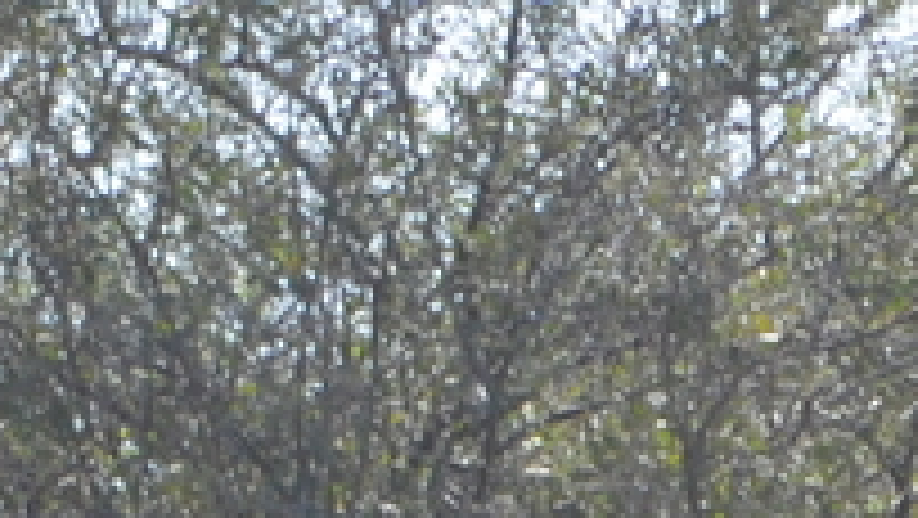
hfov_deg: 0.7
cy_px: 1716
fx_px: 71919
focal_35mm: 2953
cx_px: 976
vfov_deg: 0.4
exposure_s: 1/500
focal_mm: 300
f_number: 5.6
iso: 220
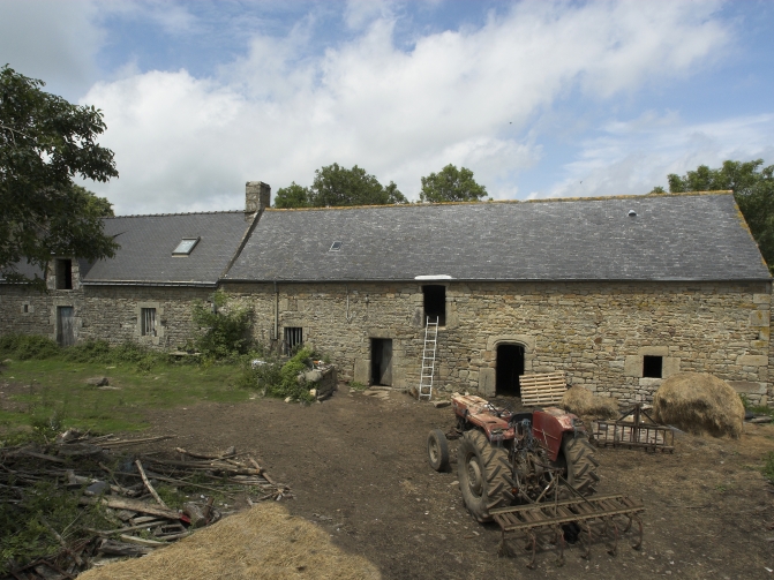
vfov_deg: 58.9
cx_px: 403
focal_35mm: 23
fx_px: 514
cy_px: 294
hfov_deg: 73.9
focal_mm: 14
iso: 200
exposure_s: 1/320
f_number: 11
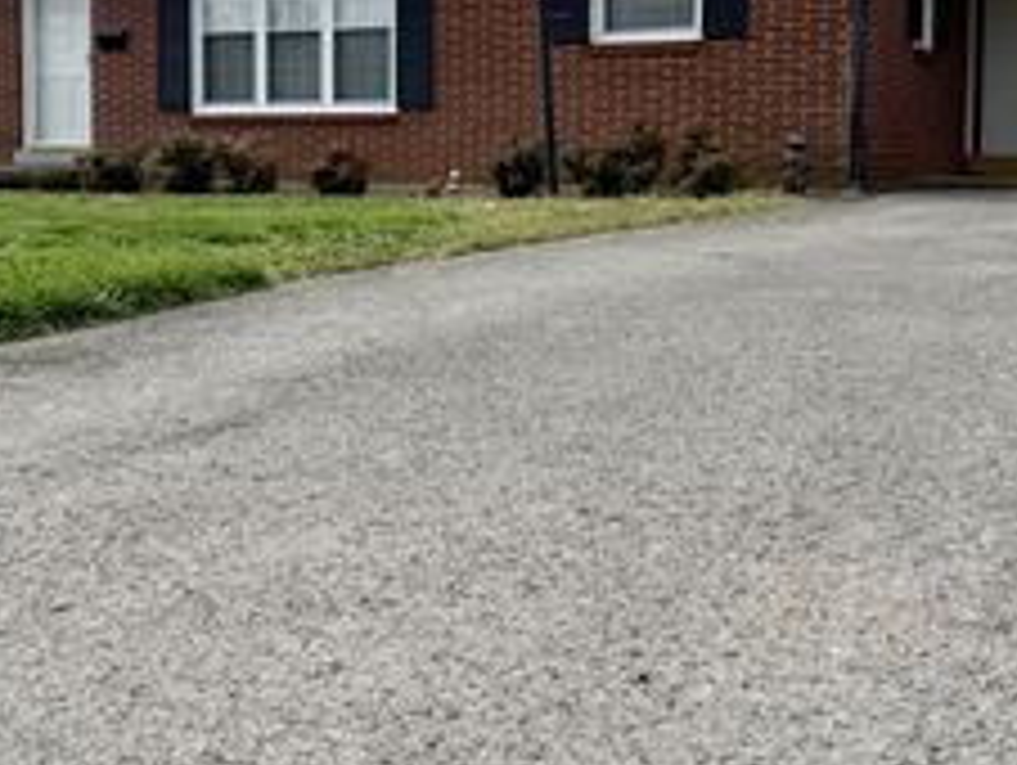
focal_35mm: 53
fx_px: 1559
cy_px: 250
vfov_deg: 27.4
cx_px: 418
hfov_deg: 36.0
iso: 100
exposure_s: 1/8130
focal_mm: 6.76
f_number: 1.78
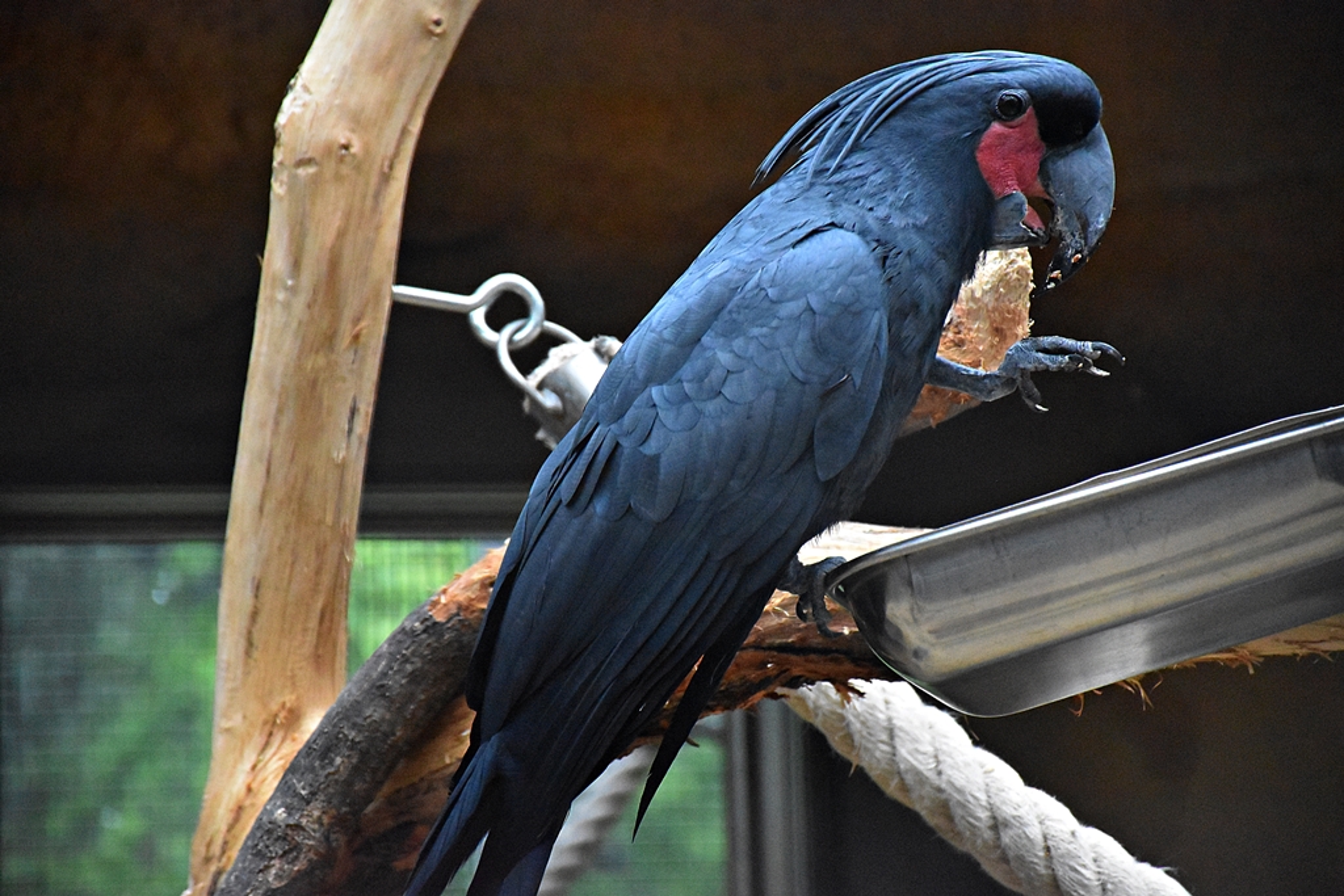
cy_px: 448
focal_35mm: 210
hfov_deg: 9.8
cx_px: 672
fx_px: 7841
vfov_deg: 6.5
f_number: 5.6
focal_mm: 140
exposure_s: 1/500
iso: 11400
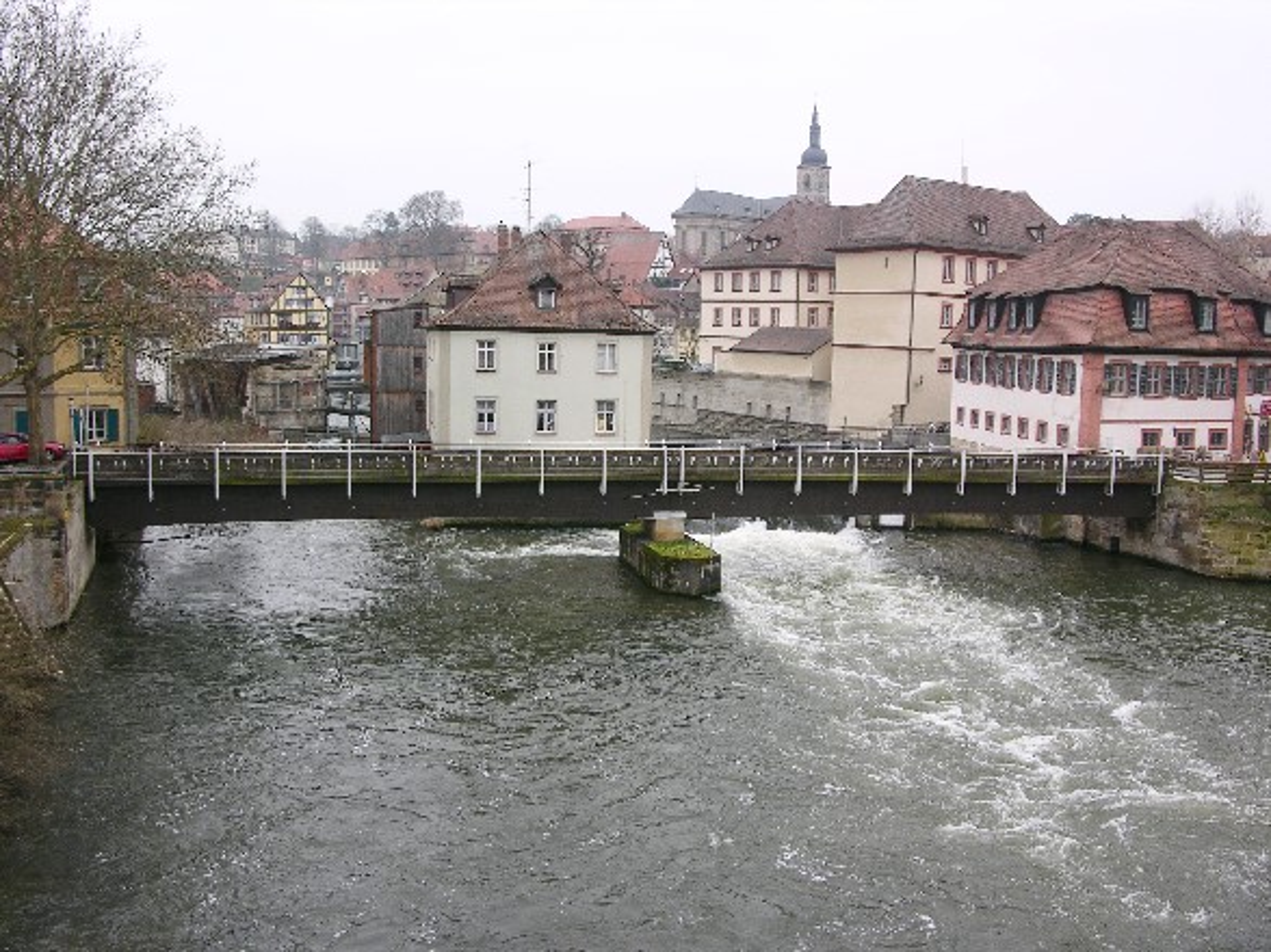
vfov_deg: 40.7
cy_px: 476
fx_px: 1285
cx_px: 636
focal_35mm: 35
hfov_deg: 52.6
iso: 50
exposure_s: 1/60.6
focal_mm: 8.9
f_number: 5.6
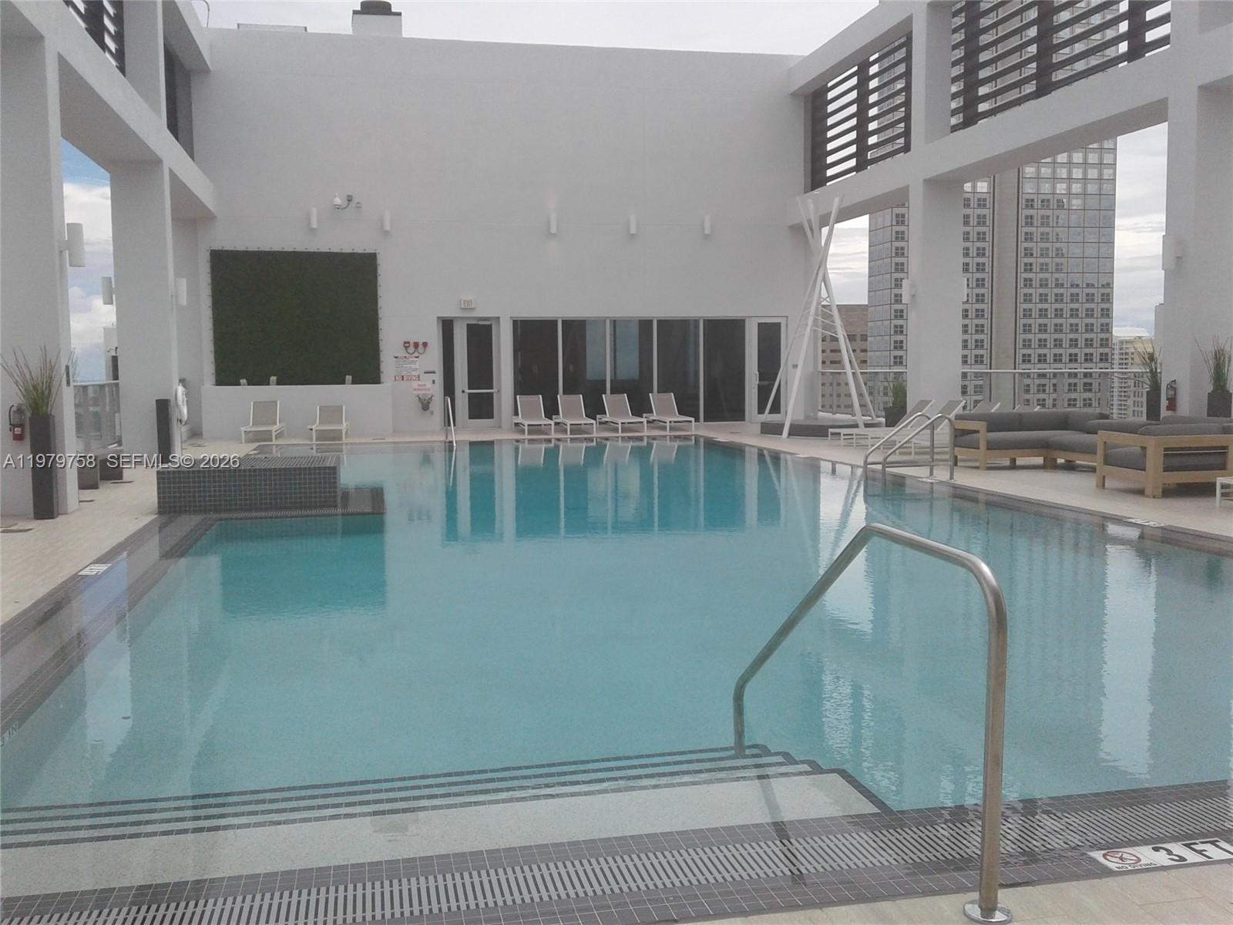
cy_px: 462
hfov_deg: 55.4
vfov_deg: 42.9
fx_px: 1175
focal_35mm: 33
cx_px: 616
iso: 50
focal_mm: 3.3
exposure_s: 1/1972
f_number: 2.2
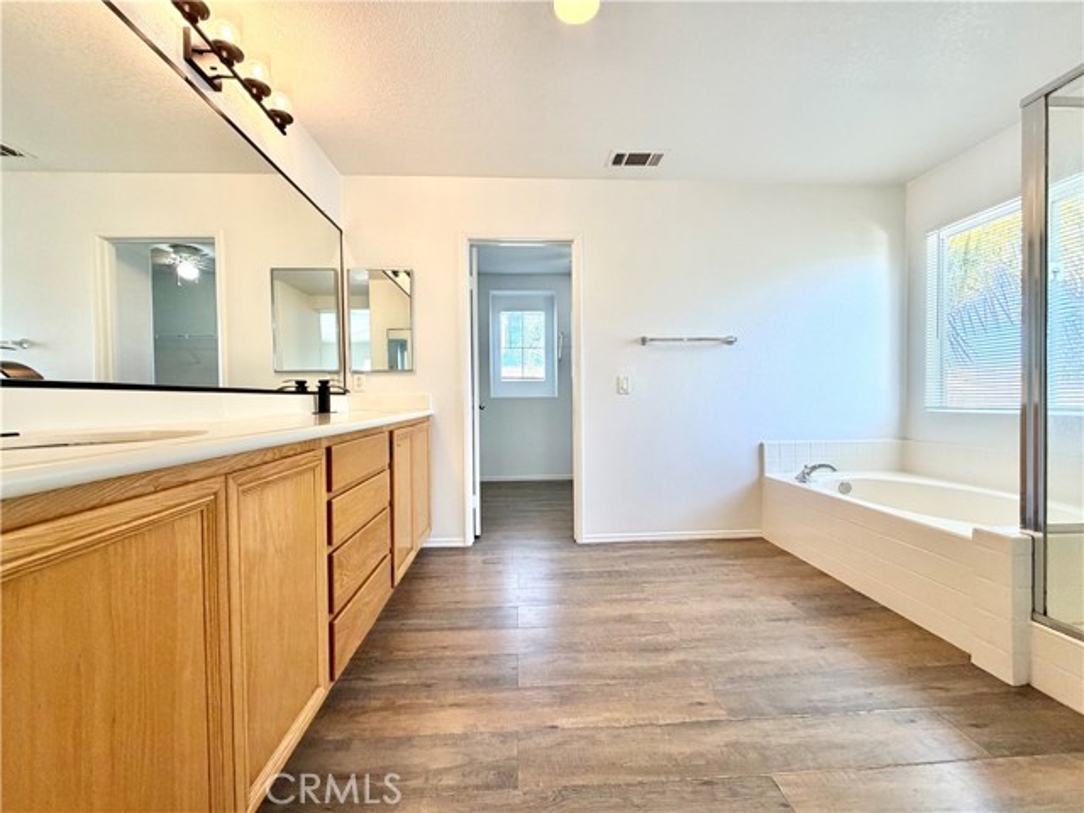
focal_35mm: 14
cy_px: 406
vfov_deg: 85.7
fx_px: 438
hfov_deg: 102.1
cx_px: 542
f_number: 2.2
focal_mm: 2.22
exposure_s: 1/120
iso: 125
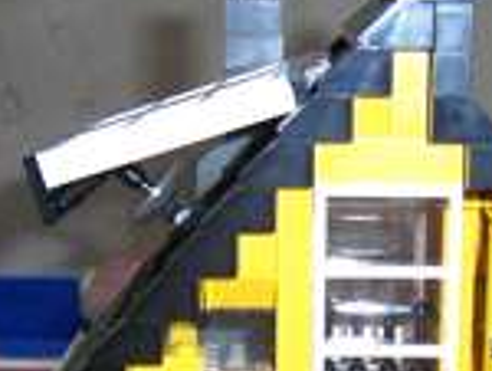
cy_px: 364
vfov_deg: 15.2
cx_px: 358
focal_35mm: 96
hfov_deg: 20.3
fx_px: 1367
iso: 400
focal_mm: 6.2
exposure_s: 1/60
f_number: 2.8
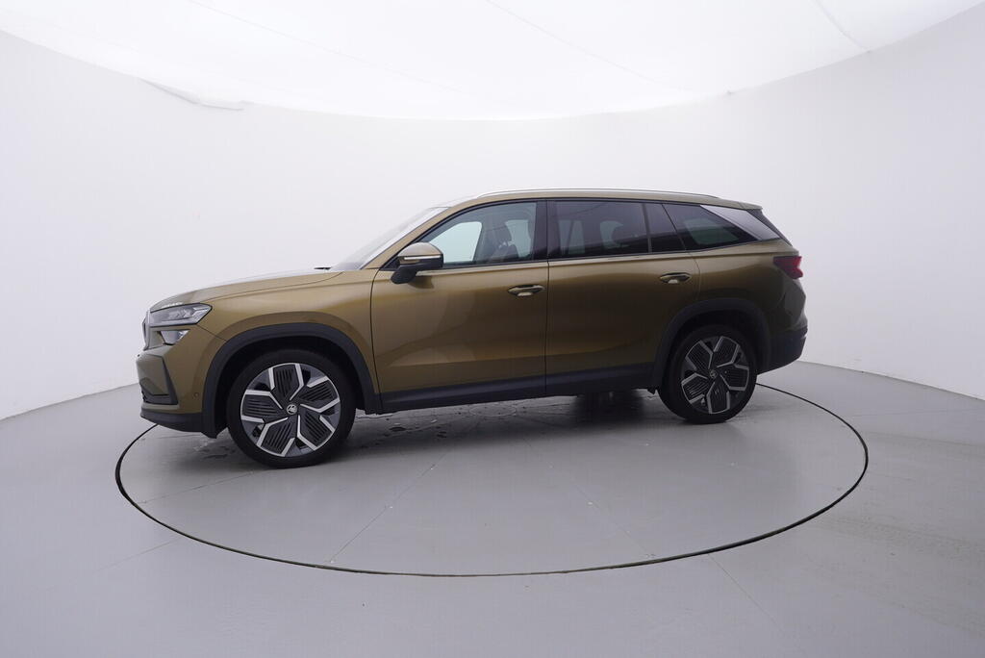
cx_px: 492
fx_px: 616
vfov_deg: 56.2
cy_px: 329
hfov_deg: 77.3
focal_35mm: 22
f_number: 5
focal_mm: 15
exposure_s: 1/80
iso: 200
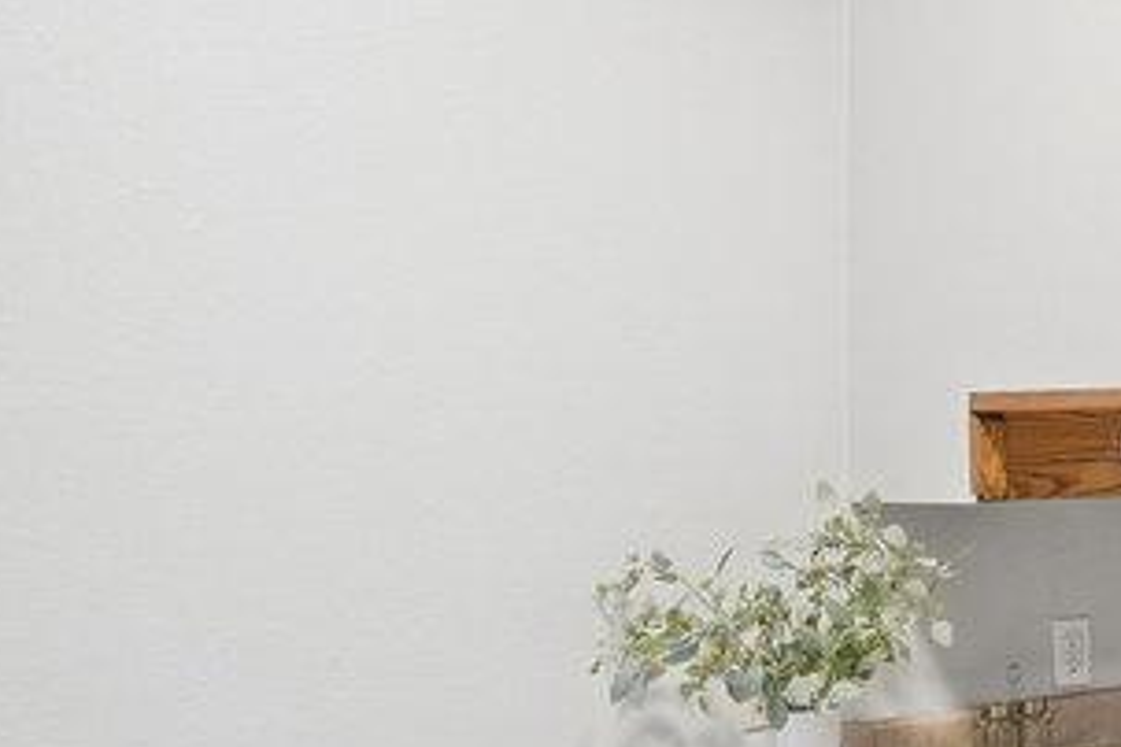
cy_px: 460
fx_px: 1681
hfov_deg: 24.5
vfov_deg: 25.0
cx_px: 1835
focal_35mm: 54
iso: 250
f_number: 9
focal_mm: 16
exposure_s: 1/60
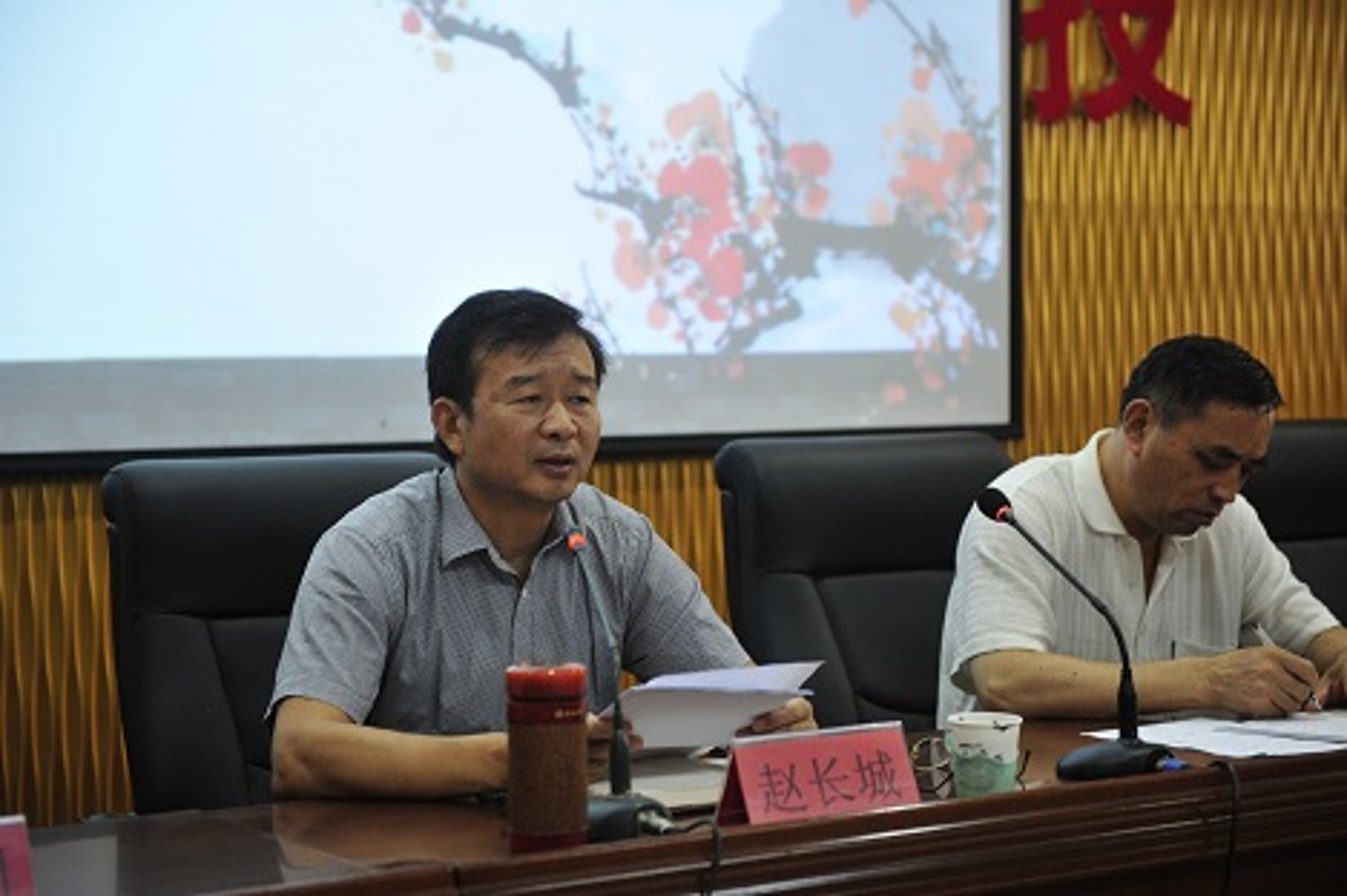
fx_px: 2617
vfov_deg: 19.4
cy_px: 448
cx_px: 674
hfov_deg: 28.9
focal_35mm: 70
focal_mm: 70
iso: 1600
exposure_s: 1/50
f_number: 3.2
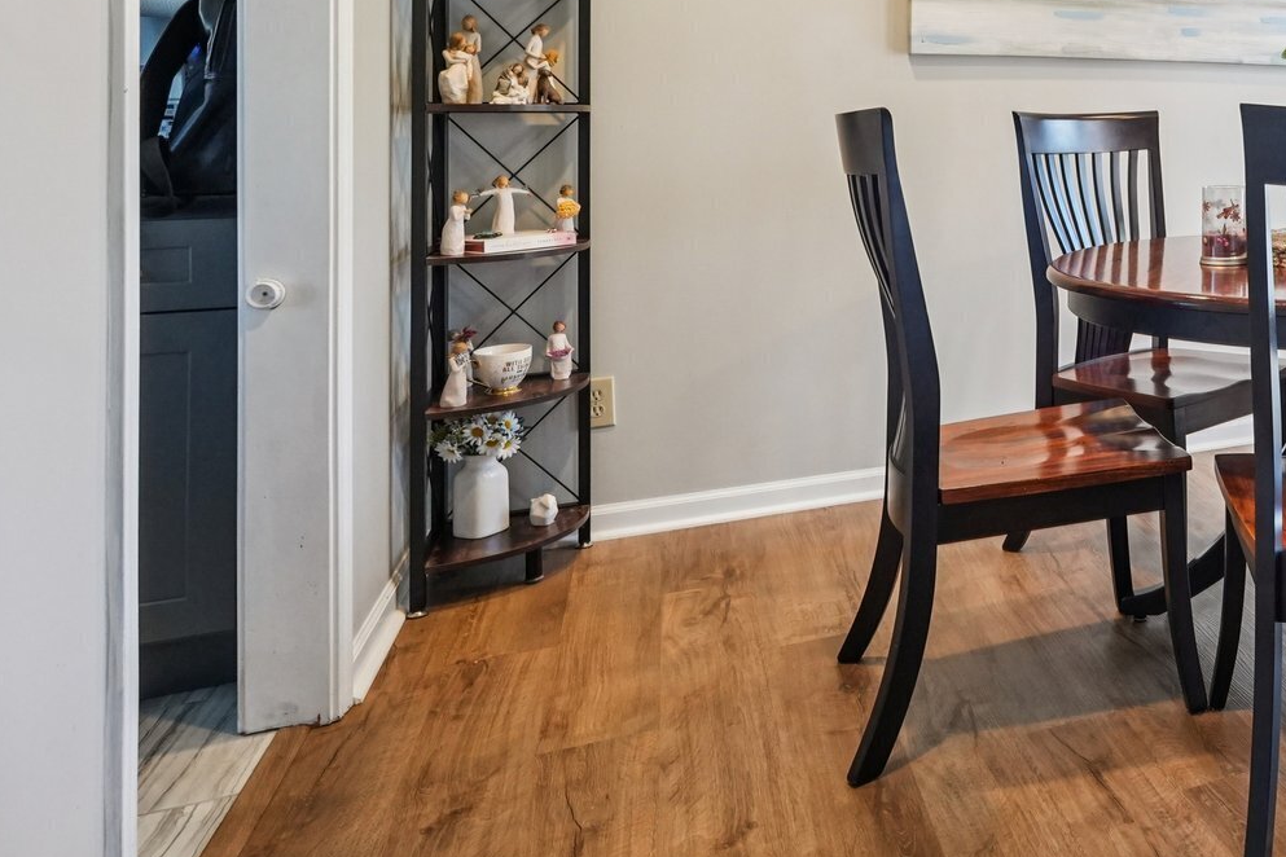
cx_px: 1311
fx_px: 1179
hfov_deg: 46.8
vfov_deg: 37.5
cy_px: 98
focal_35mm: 33
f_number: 8
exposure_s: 1/30
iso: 640
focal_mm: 16
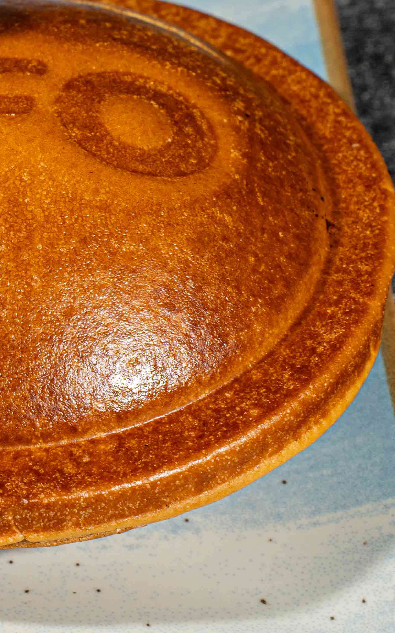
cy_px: 233
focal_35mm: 165
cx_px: -252
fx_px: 2842
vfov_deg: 12.7
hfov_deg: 7.8
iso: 400
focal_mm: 62
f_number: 11
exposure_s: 1/160
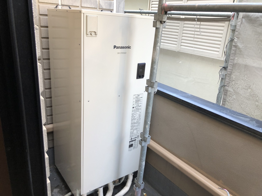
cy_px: 98
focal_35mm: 28
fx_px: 212
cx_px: 131
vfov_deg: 49.7
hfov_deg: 63.4
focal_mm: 3.99
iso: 25
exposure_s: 1/33
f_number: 1.8
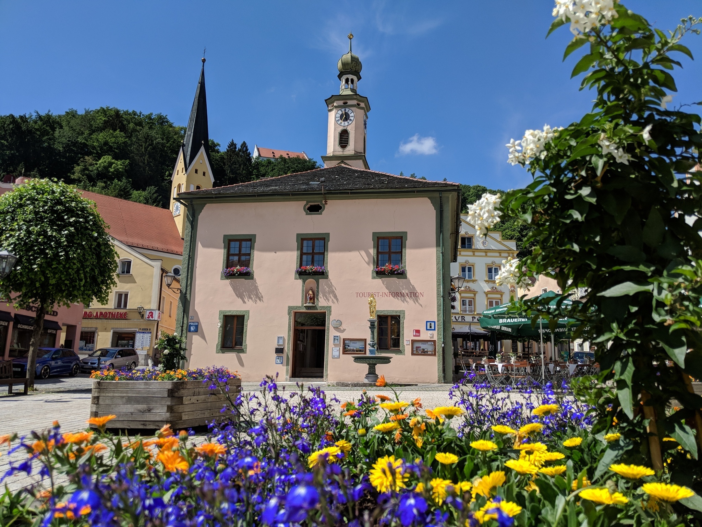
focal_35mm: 27
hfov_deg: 65.3
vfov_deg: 51.4
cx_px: 351
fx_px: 548
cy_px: 264
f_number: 1.8
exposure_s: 1/4926
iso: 53
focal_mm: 4.44
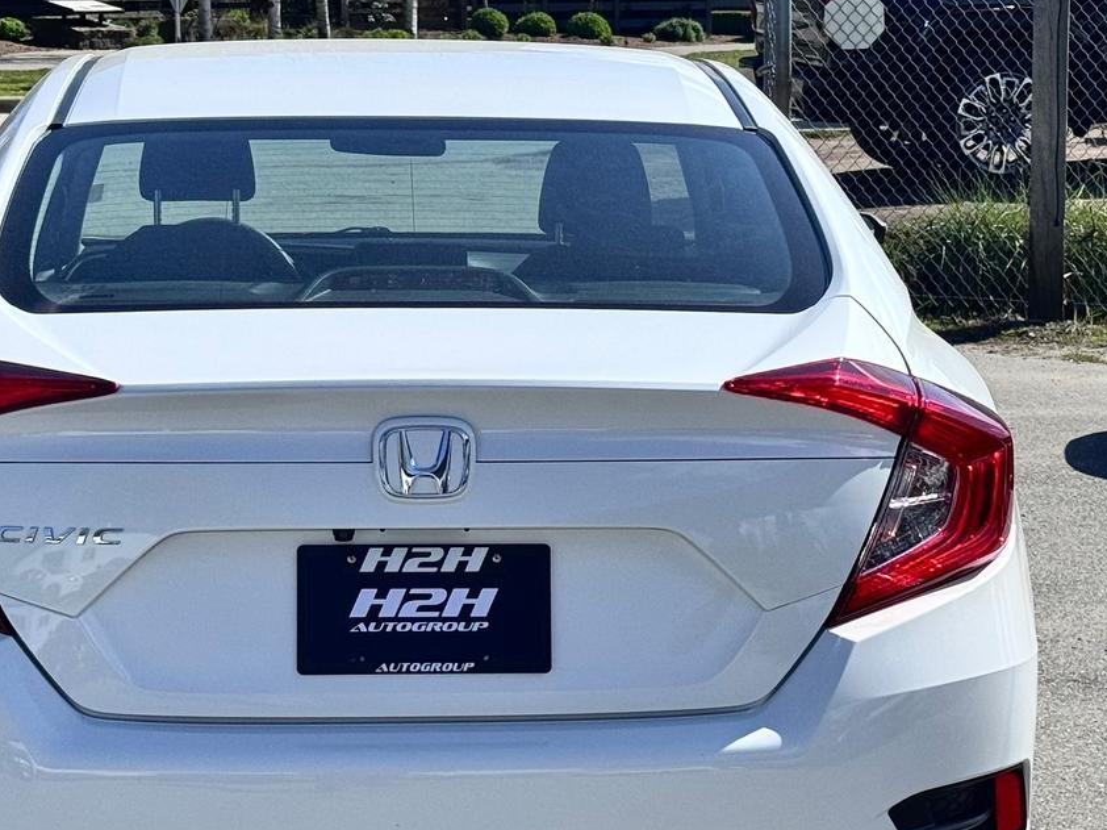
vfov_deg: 20.1
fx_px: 2334
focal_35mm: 73
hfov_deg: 26.6
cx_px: 419
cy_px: 547
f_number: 1.78
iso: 64
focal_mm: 6.76
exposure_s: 1/5848
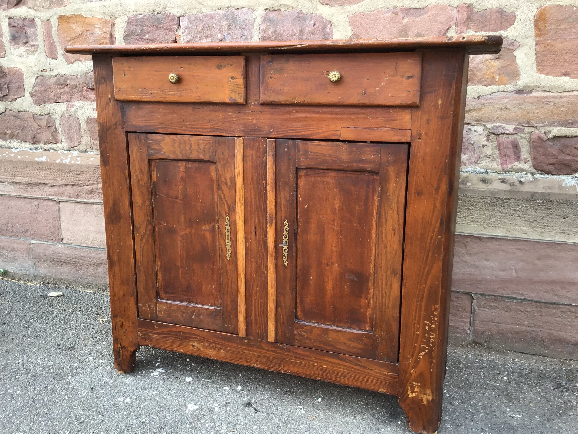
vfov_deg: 42.9
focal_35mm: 33
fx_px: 551
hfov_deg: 55.3
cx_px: 278
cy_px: 212
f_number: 2.4
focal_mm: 3.3
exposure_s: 1/100
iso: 32
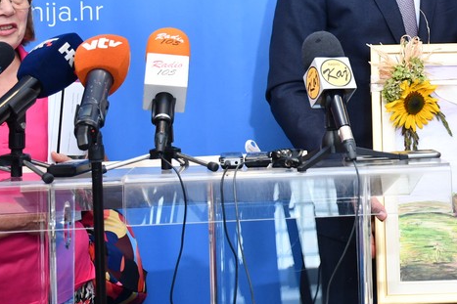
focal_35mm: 79
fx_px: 1002
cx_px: 416
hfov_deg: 24.9
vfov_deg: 17.1
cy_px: 55
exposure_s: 1/125
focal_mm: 24
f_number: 3.8
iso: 1000
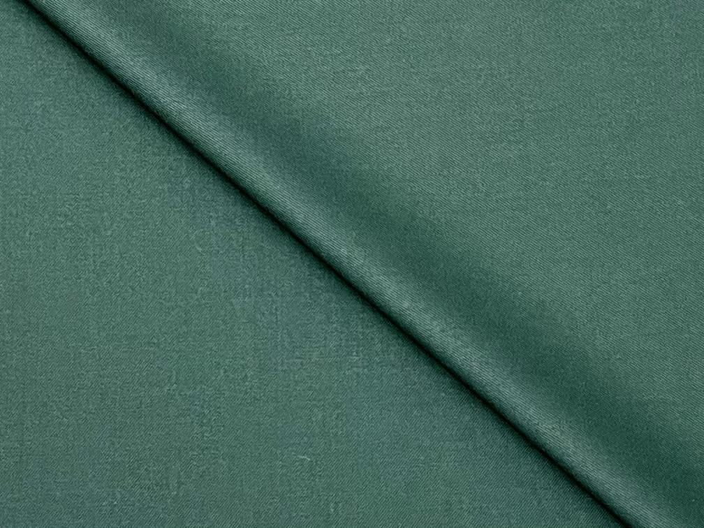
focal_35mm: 26
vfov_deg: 53.1
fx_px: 529
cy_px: 264
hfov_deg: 67.3
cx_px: 352
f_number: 1.5
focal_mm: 5.7
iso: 100
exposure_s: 1/60
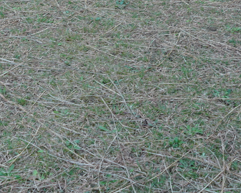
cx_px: 14
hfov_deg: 20.1
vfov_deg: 13.1
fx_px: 664
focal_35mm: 93
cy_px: -249
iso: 100
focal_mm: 16
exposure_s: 1/60
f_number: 4
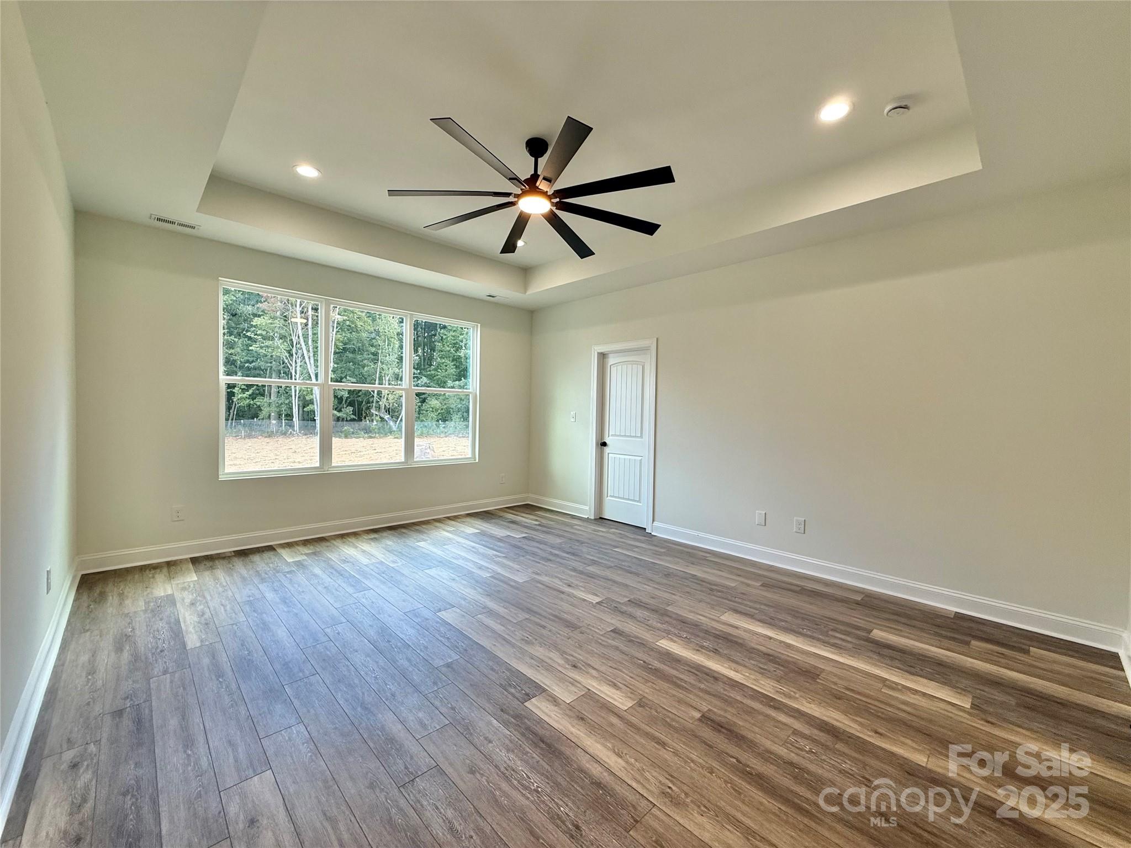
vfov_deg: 85.7
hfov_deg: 102.1
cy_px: 424
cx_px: 566
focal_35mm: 14
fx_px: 457
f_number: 2.2
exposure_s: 1/120
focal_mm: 2.22
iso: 100
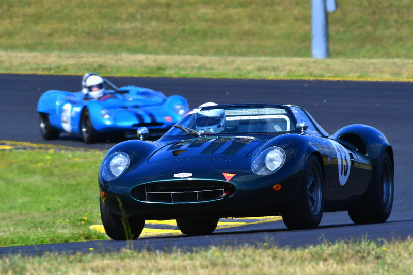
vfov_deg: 1.8
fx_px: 8607
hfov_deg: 2.7
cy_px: 138
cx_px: 206
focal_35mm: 750
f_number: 11
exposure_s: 1/640
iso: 250
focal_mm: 500
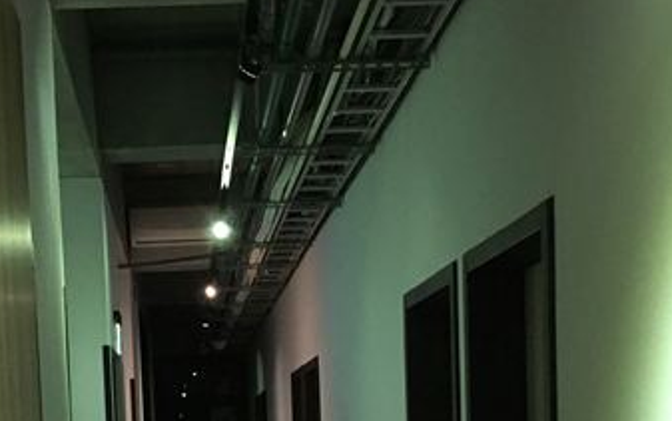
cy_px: 549
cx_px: 237
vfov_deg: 16.8
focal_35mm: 73
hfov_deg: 28.1
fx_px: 1338
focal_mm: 4.15
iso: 50
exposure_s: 1/4
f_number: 2.2
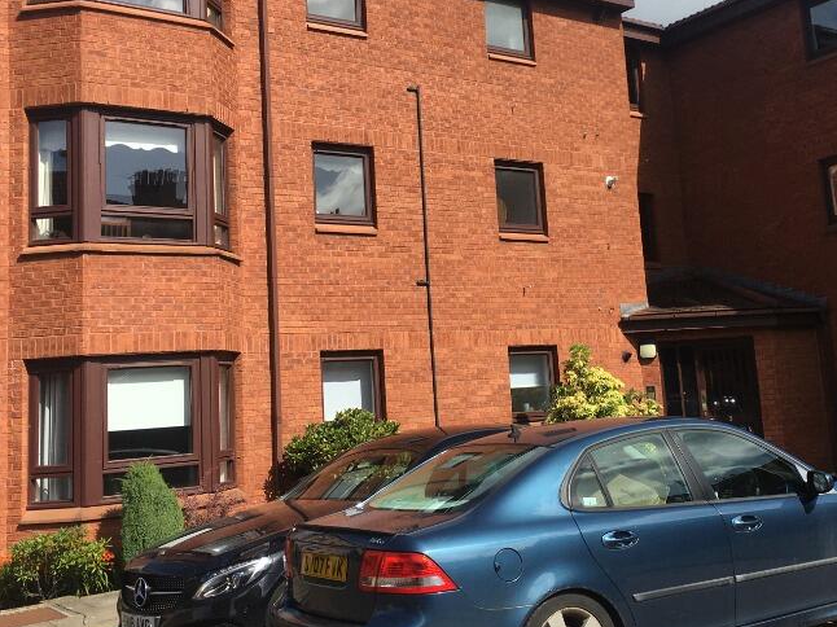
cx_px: 536
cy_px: 225
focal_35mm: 46
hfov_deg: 40.9
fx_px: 1112
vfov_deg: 31.3
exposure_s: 1/1789
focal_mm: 4.15
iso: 25
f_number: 2.2
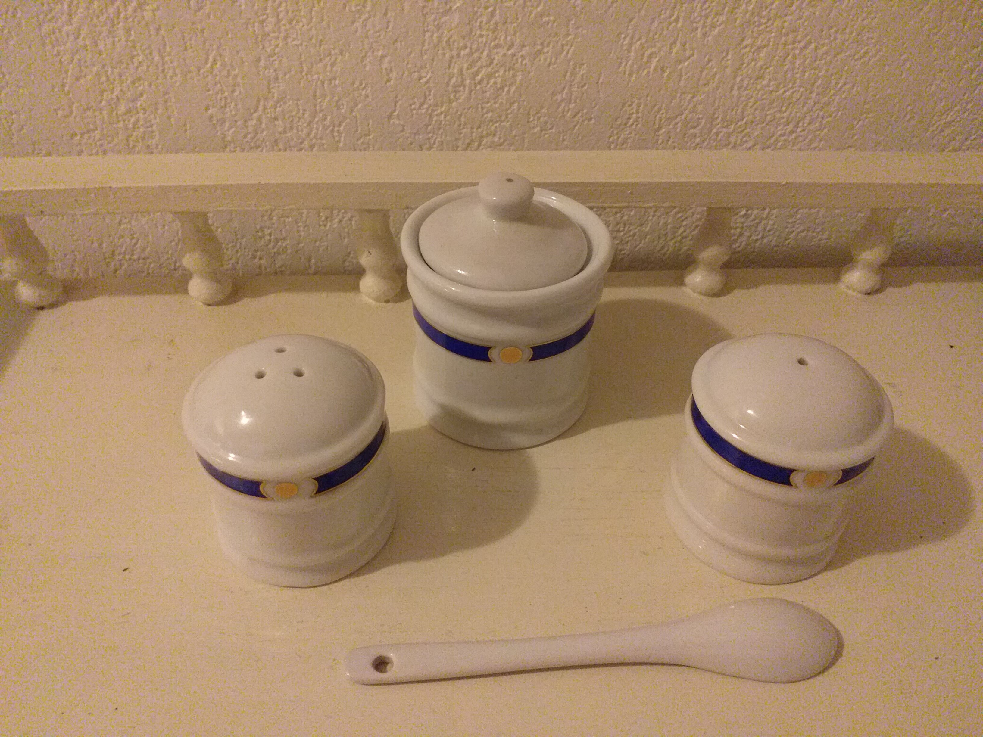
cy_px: 368
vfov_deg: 53.1
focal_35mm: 26
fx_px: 738
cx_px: 492
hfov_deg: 67.3
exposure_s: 1/17
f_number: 1.9
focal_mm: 3.6
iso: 800
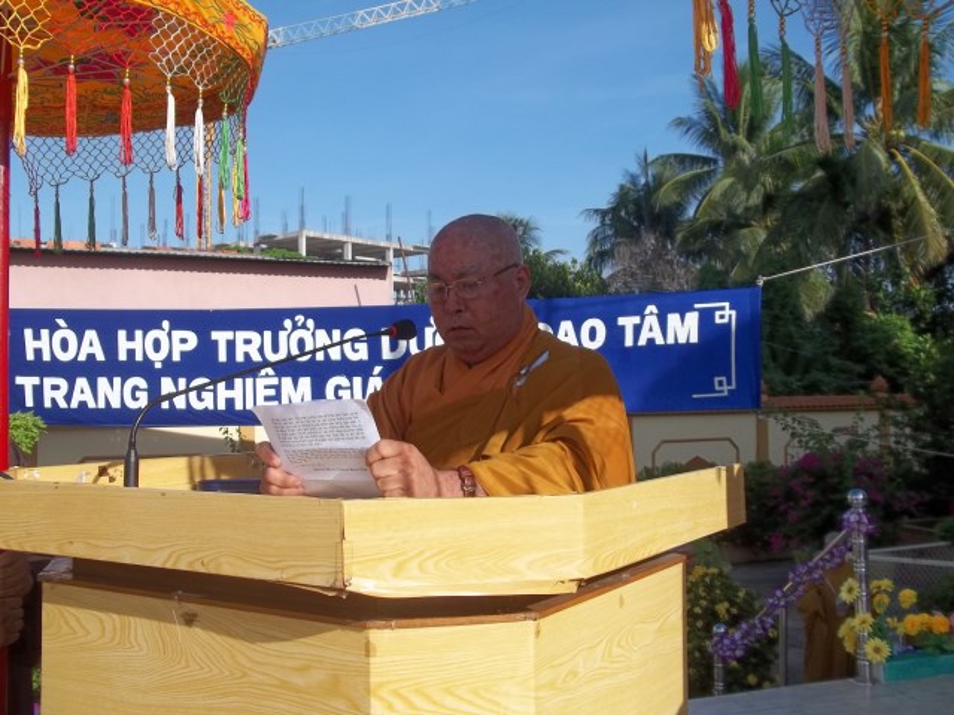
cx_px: 477
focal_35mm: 36
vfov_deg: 39.7
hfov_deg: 51.4
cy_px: 358
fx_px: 992
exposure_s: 1/200
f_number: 8
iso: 64
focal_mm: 6.5
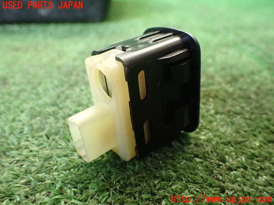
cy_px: 102
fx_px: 237
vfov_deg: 46.8
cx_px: 137
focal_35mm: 30
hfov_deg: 60.0
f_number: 2.3
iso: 250
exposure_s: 1/125
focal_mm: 5.4
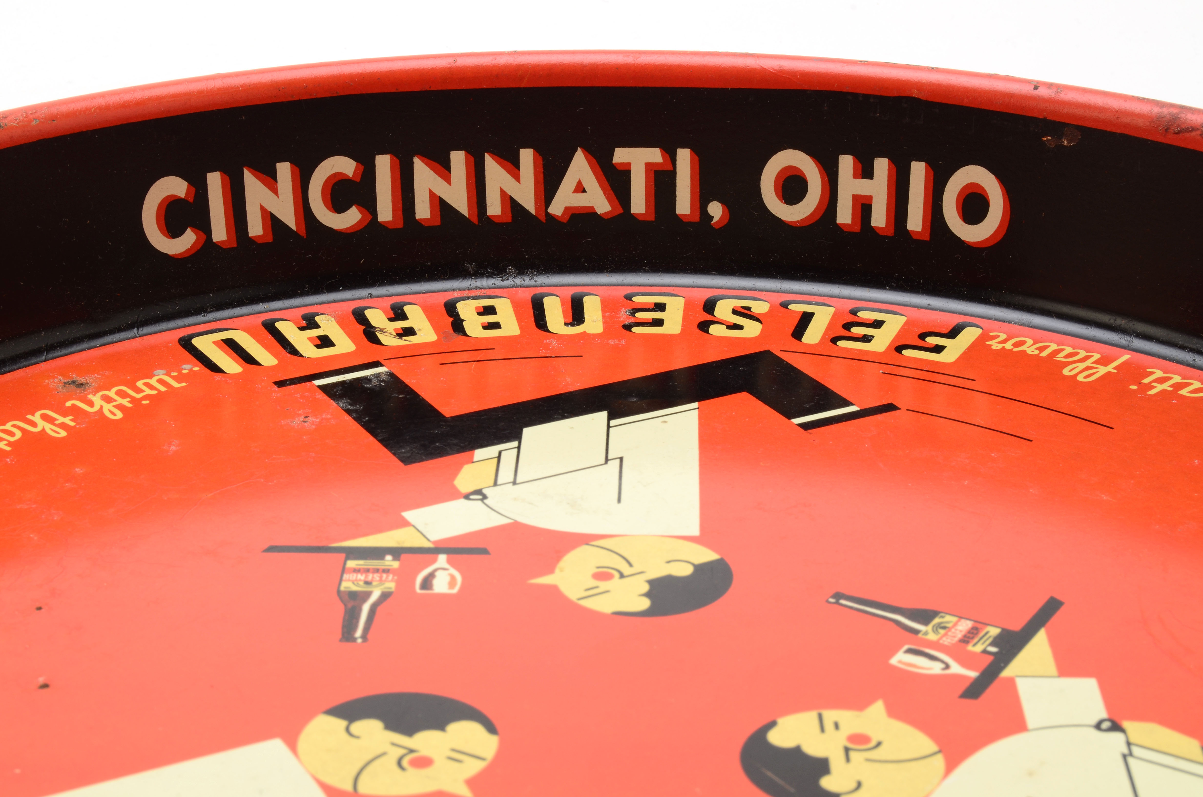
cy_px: 398
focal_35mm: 82
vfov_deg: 16.5
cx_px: 602
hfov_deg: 24.7
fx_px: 2751
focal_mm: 55
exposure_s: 1/160
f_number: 20
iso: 100
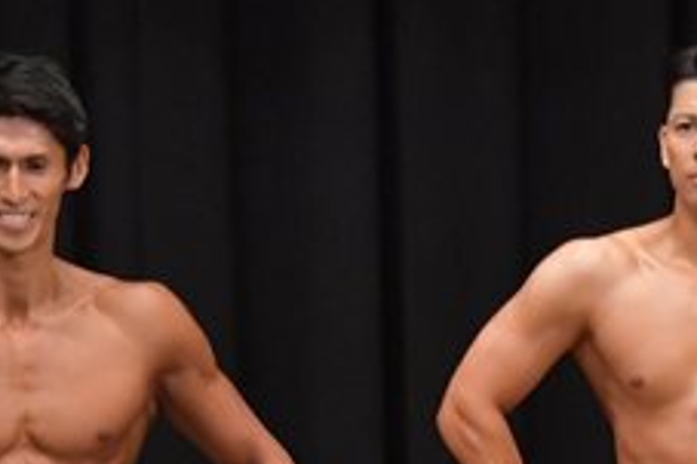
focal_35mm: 690
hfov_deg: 3.0
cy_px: 642
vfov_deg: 2.0
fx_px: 13349
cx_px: 944
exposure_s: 1/400
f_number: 5.6
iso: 6400
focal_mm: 135
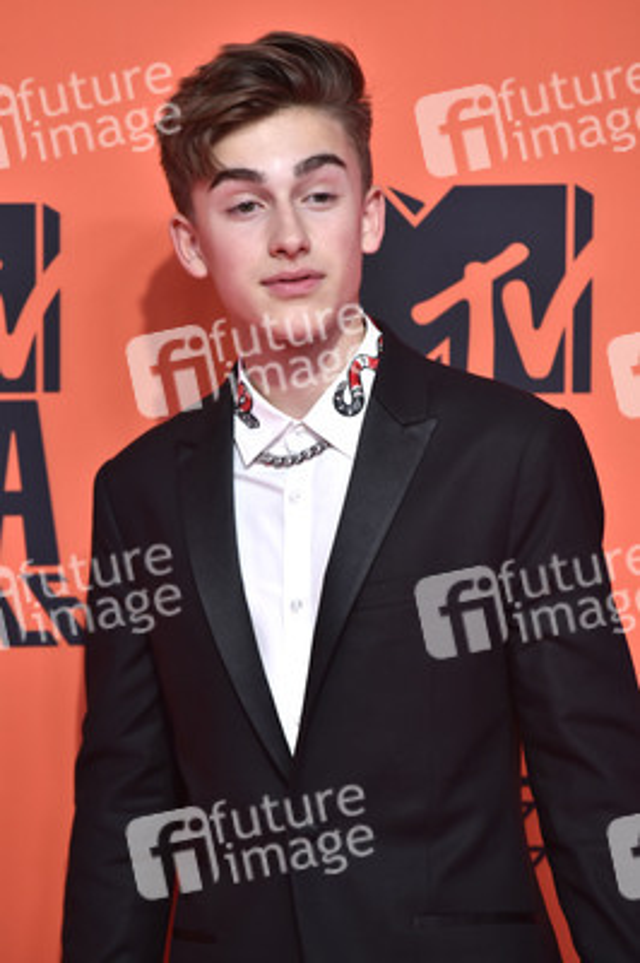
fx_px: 5342
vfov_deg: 10.3
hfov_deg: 6.9
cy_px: 482
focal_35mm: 200
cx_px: 320
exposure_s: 1/250
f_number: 4.5
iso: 1600
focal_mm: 200
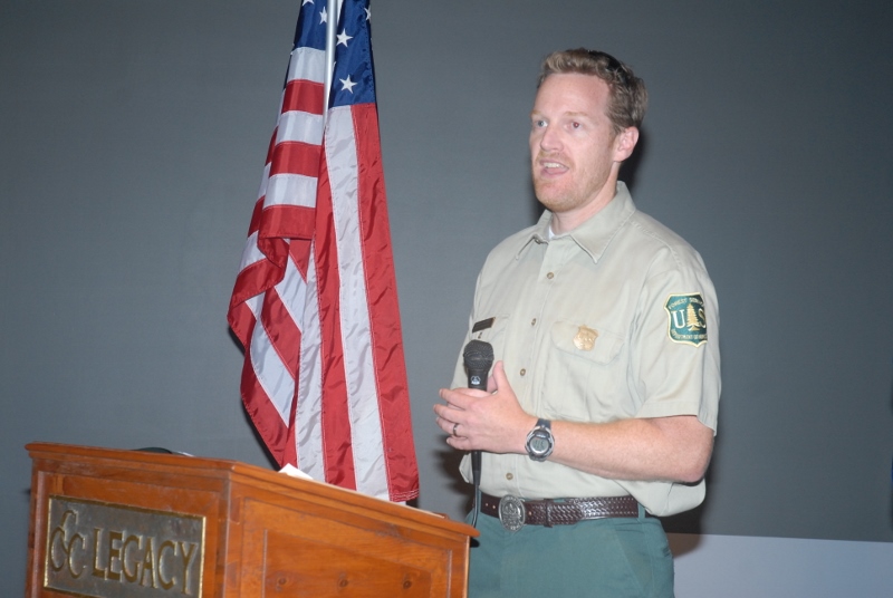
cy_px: 299
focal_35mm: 78
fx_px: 1938
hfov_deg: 26.0
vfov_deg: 17.6
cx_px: 446
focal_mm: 52
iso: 400
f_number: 5.6
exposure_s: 1/60
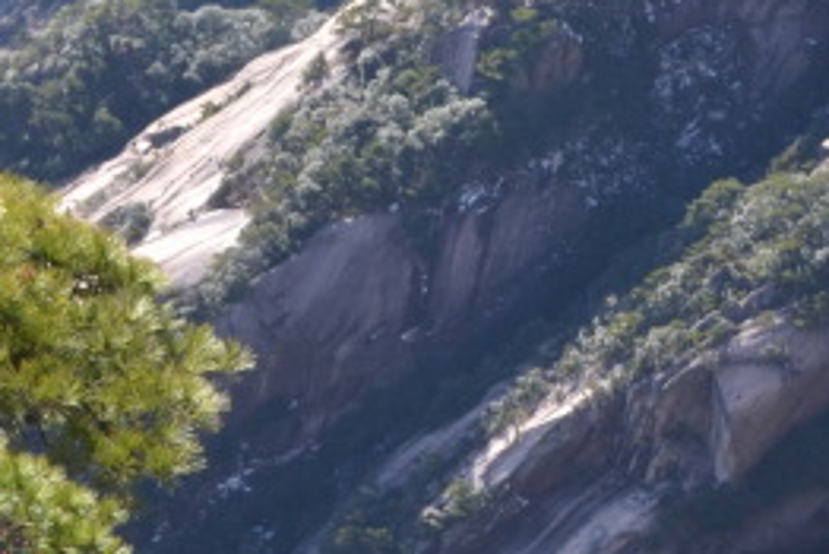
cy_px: 258
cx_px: -459
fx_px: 3916
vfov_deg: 8.1
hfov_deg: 11.5
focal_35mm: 170
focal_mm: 29
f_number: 8
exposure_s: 1/125
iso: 320
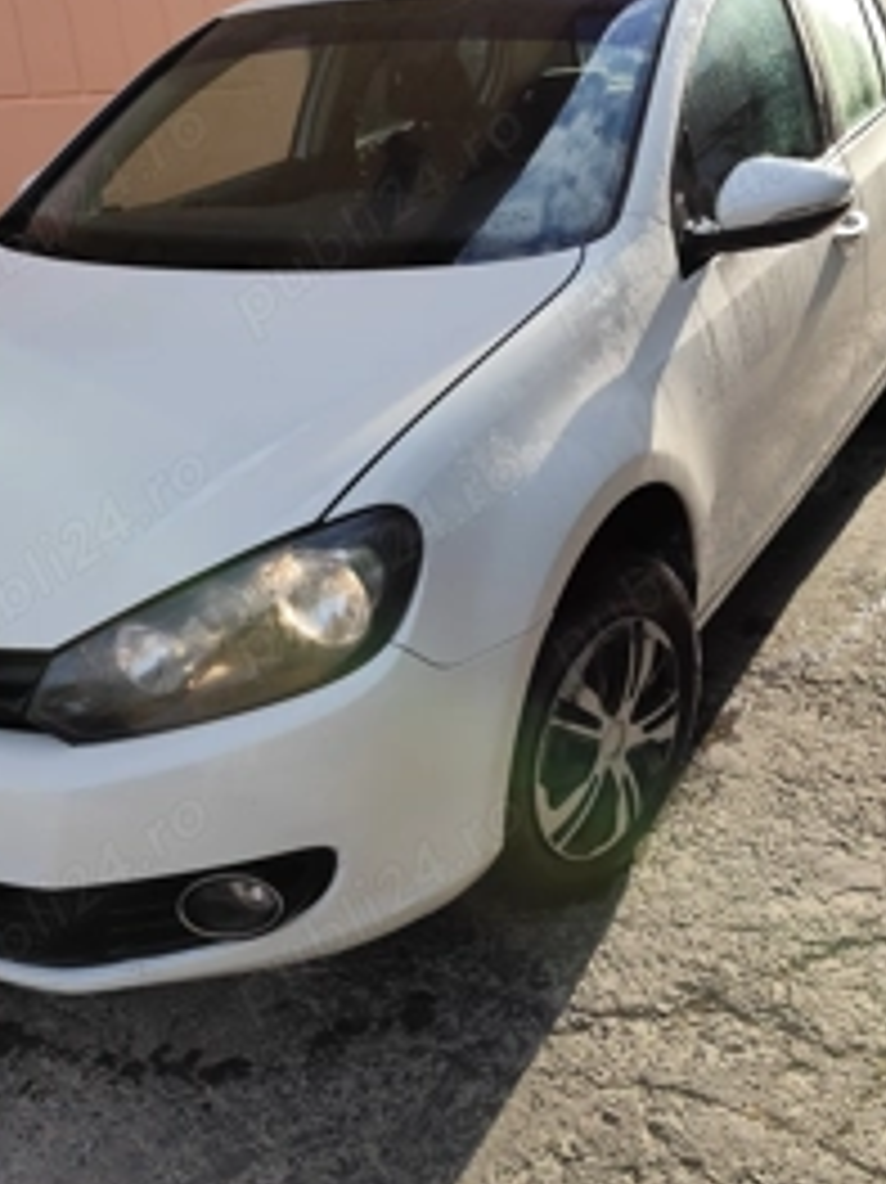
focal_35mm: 35
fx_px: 1195
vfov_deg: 52.6
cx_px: 535
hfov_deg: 40.5
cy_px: 635
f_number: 1.65
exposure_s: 1/552
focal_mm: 6.19
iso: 50
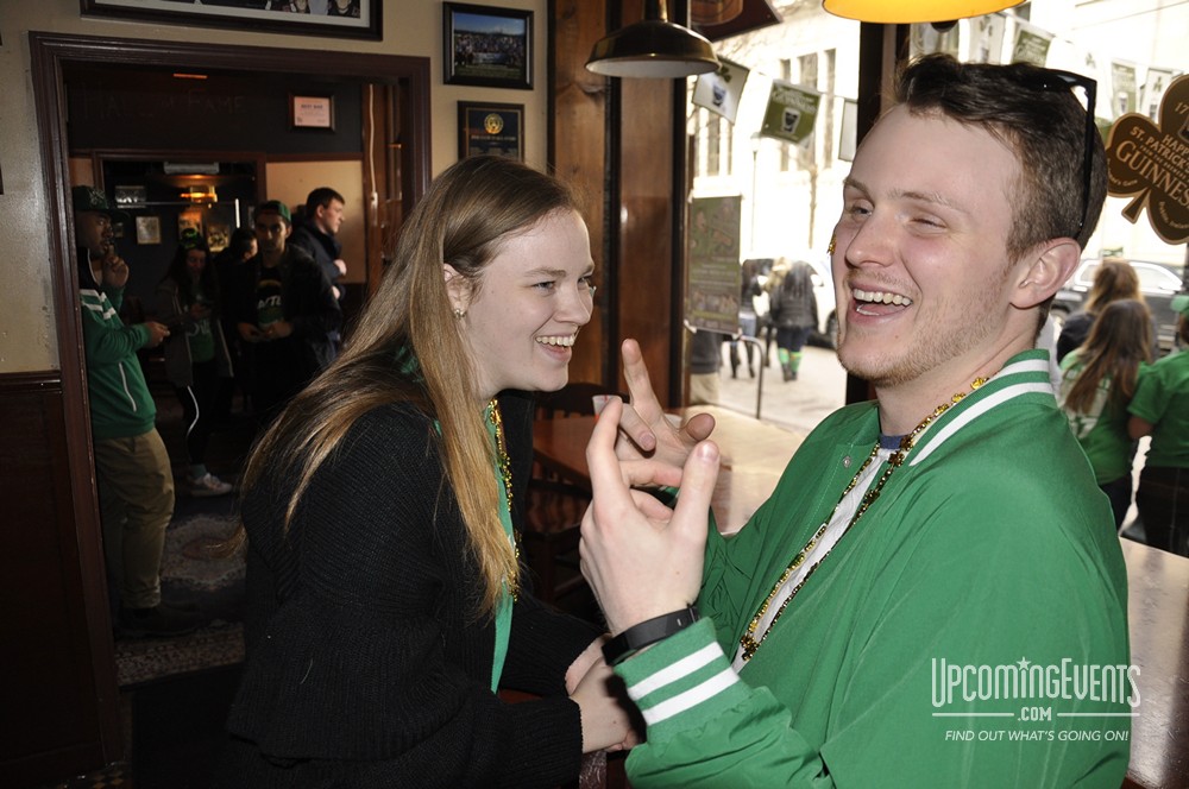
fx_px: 891
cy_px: 394
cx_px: 594
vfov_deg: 47.8
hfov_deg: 67.4
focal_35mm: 27
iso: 400
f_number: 3.5
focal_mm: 18
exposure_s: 1/60
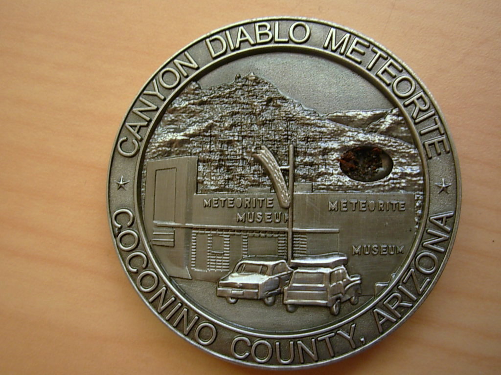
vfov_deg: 37.7
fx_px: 550
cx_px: 250
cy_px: 188
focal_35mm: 38
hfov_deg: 49.0
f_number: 2.9
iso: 67
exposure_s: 1/4
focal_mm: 6.3
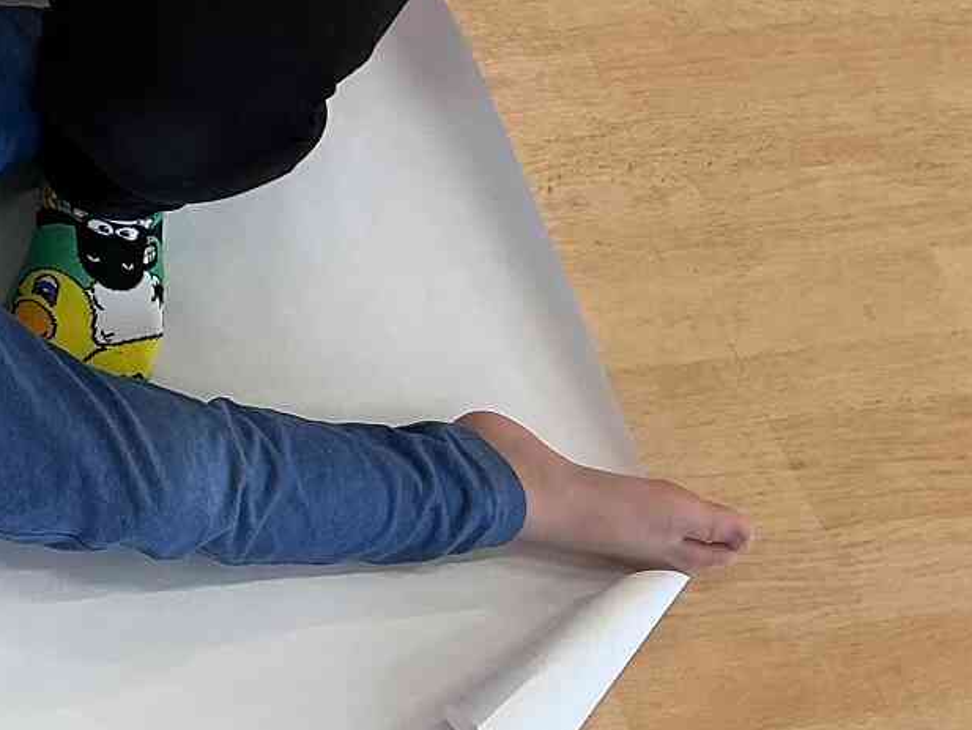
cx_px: -573
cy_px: -68
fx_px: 2640
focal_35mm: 94
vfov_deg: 15.3
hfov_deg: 18.1
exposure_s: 1/120
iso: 32
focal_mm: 3
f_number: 1.8
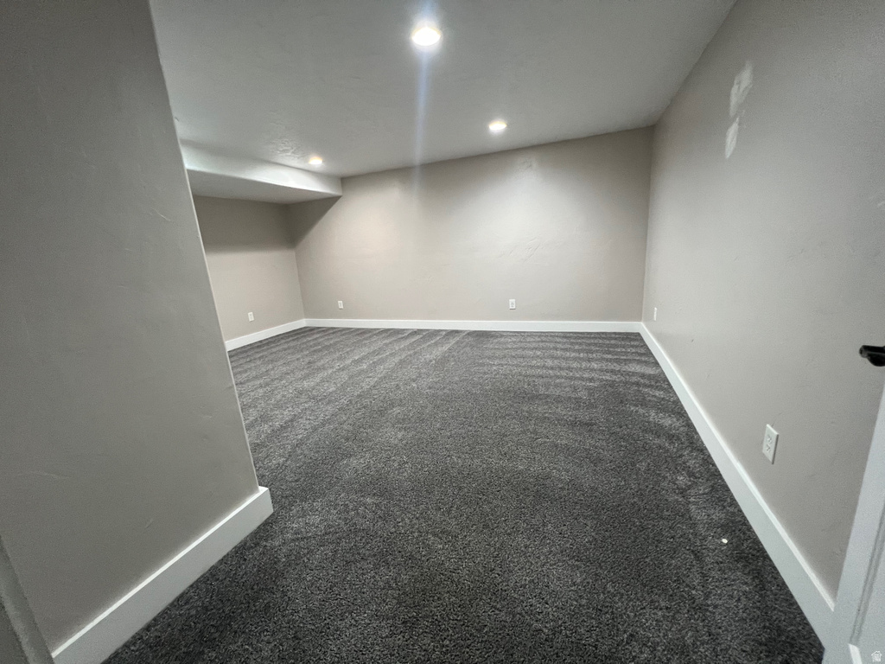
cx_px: 442
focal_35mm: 13
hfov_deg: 106.2
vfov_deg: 89.9
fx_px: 332
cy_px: 332
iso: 320
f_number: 1.8
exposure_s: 1/60
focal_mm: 1.57
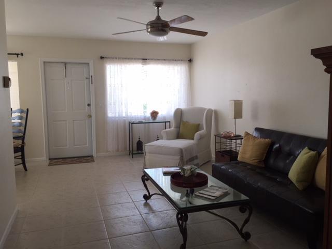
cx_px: 166
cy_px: 124
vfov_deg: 48.2
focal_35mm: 29
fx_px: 278
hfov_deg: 61.7
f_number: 2.2
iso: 50
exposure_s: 1/120
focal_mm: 4.15
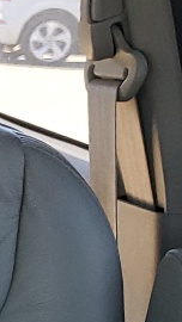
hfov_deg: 5.8
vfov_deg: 12.6
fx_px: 1440
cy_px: 340
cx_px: -623
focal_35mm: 168
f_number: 1.5
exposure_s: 1/120
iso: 69
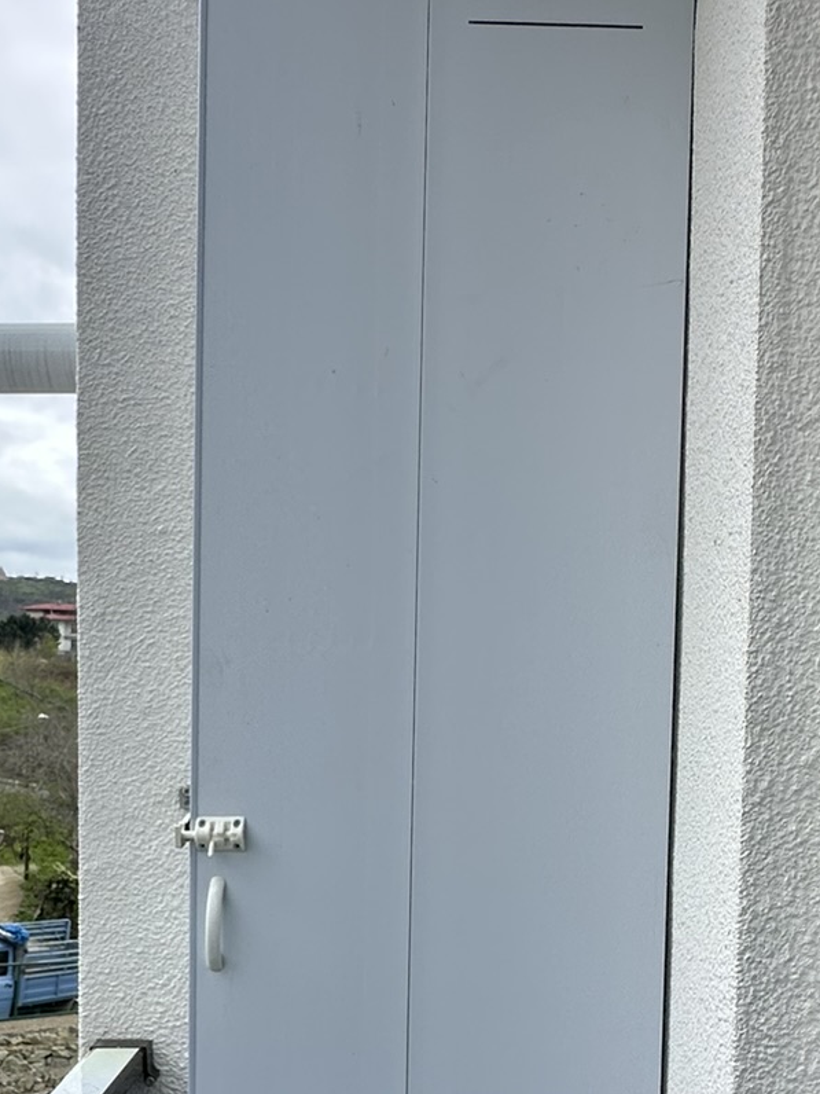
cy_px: 756
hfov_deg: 39.7
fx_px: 1137
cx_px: 412
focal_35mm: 36
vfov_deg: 50.1
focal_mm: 2.22
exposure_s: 1/818
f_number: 2.2
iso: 40
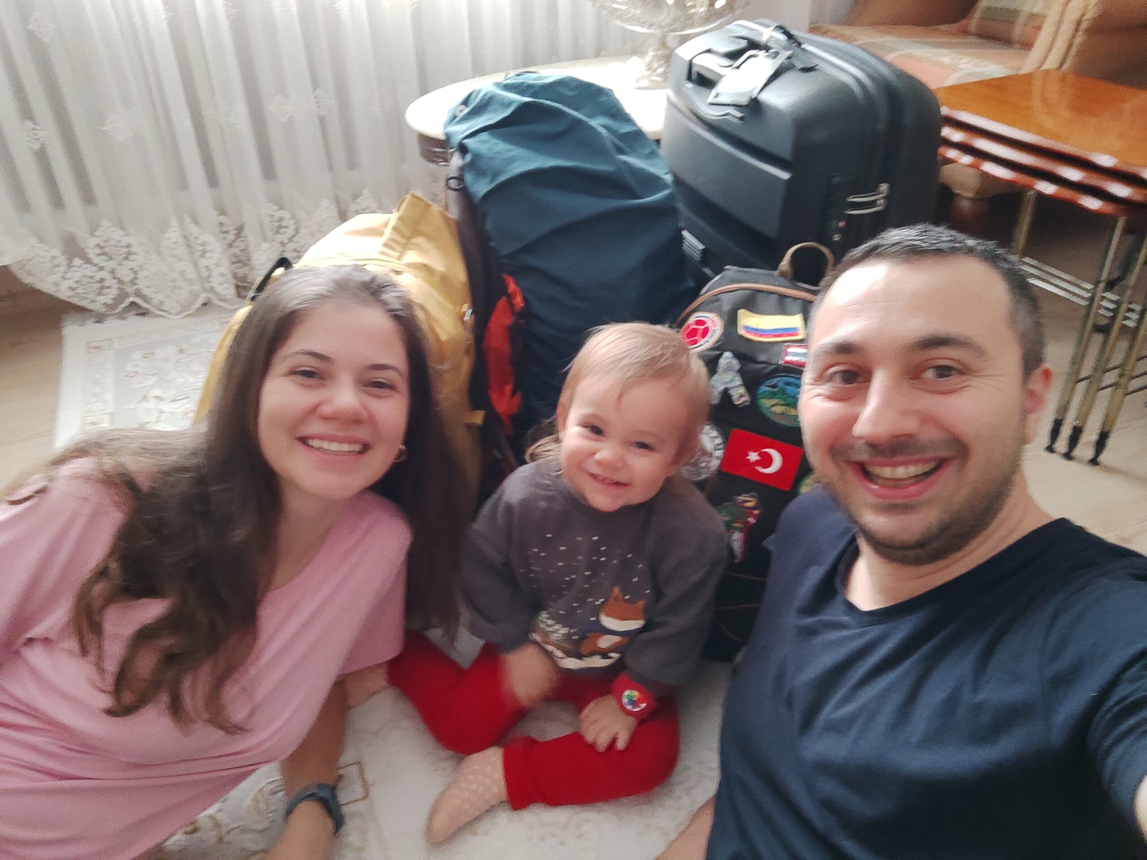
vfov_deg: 66.0
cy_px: 430
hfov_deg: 81.7
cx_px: 574
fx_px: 663
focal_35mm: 20
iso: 306
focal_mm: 3.49
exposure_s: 1/25
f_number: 2.45
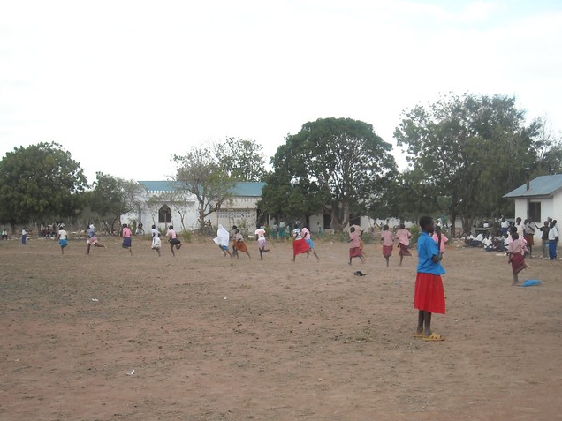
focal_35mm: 44
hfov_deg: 42.9
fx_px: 714
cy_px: 260
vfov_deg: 32.7
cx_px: 293
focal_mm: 5.7
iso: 64
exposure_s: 1/353
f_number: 2.8
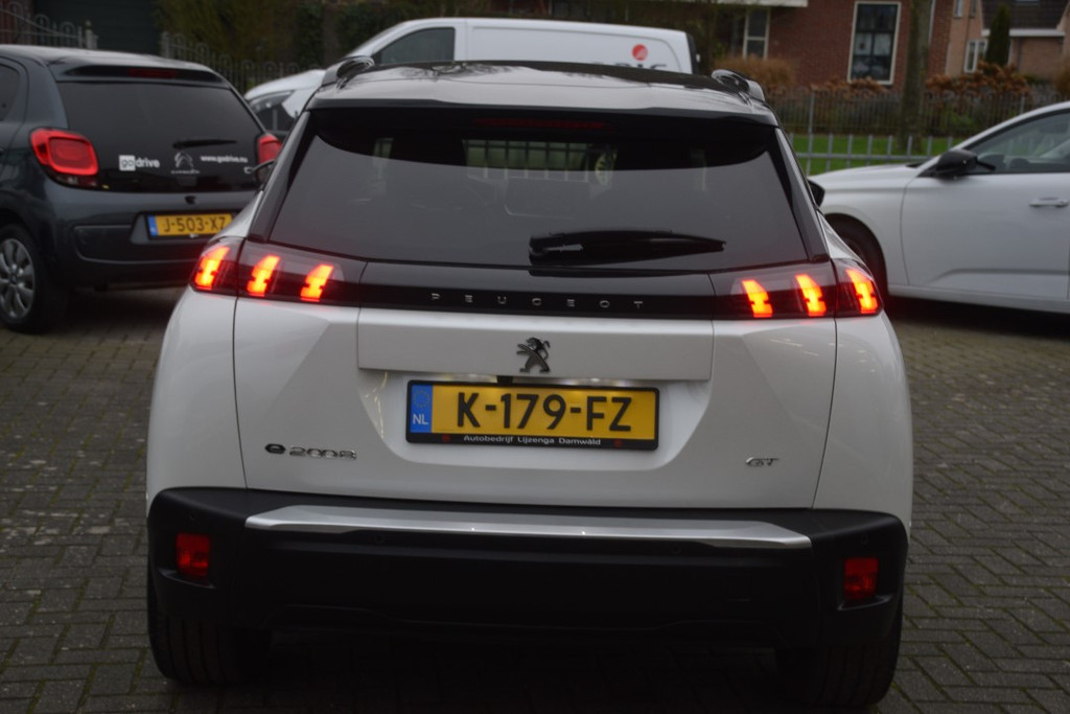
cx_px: 535
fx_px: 1694
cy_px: 357
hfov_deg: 35.0
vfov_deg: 23.8
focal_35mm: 57
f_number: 5
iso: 400
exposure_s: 1/100
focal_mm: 38
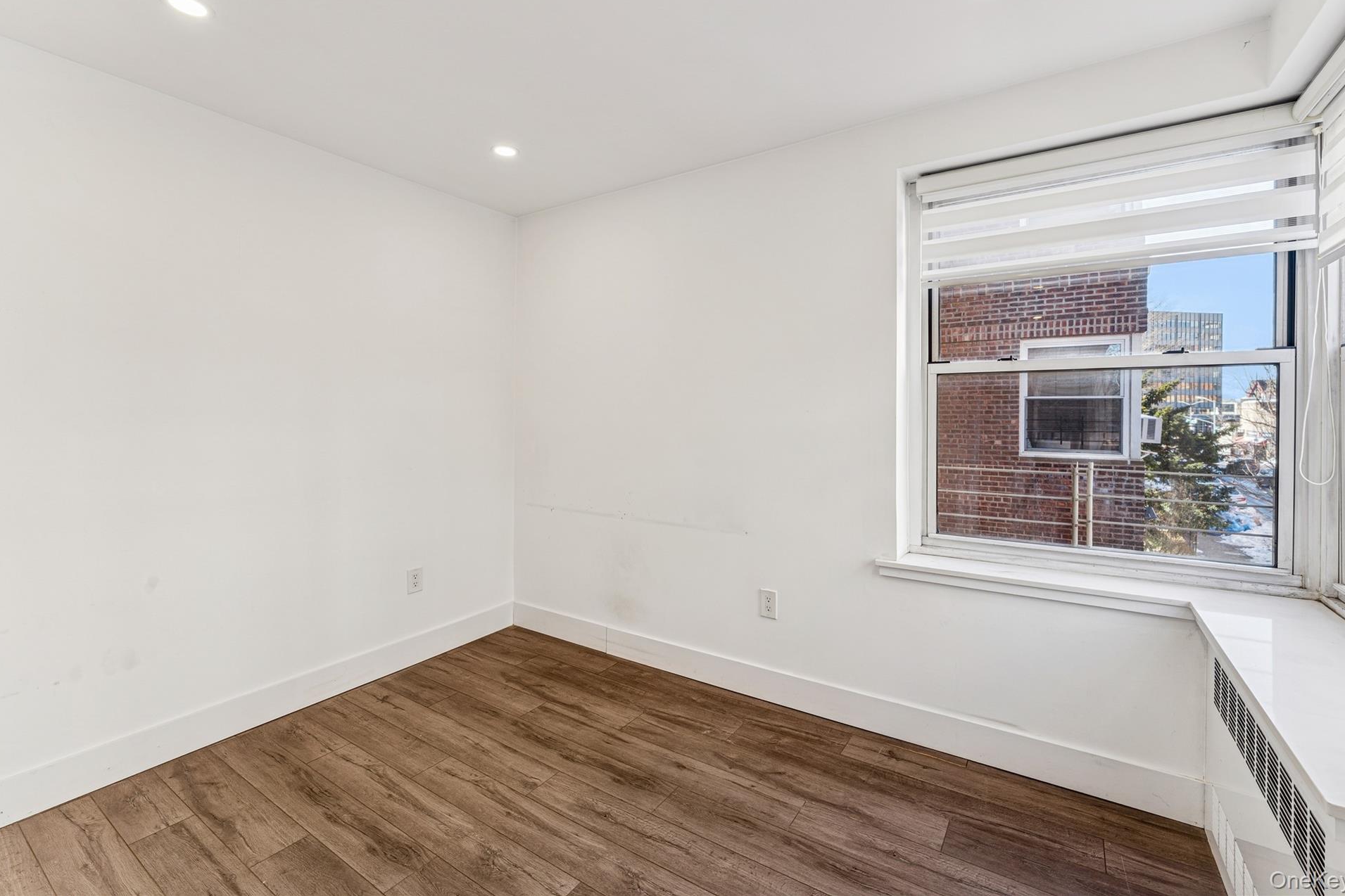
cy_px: 417
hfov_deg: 100.4
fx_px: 560
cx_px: 692
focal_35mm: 15
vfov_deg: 77.2
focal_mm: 14
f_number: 11
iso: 100
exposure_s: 1/3.33
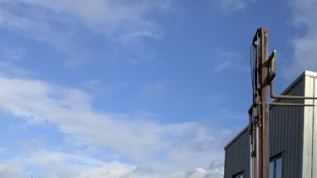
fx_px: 446
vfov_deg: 21.7
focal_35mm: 53
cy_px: 183
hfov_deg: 38.0
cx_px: 246
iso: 20
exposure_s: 1/2801
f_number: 1.8
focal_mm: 3
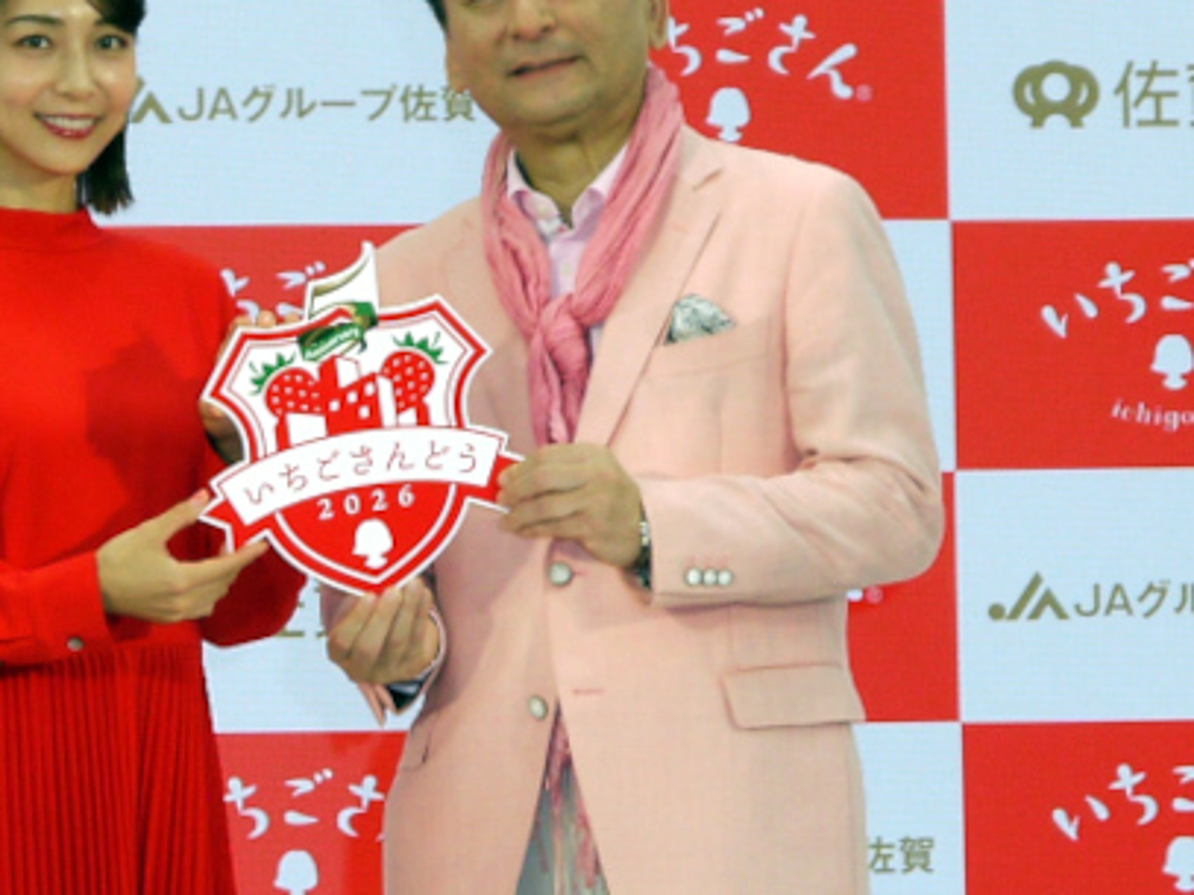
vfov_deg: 7.1
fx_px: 7172
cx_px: 298
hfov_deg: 9.5
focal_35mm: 208
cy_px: 481
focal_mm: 33
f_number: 5.2
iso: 400
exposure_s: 1/60
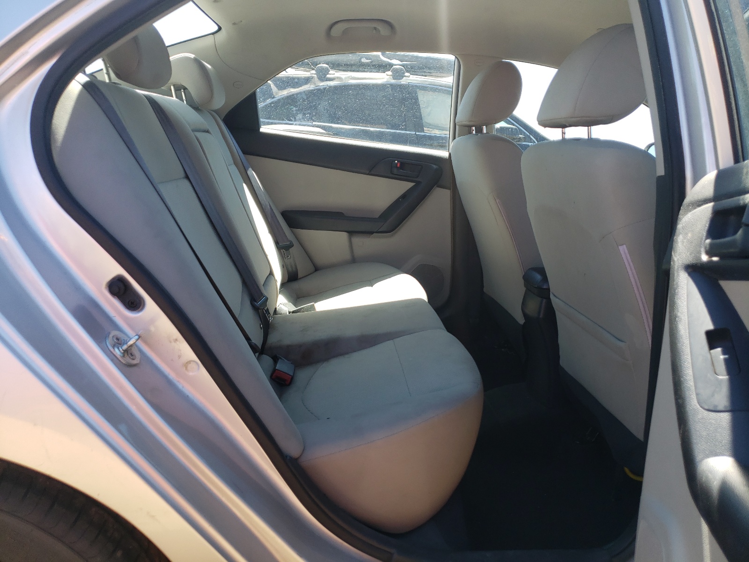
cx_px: 374
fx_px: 563
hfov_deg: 67.3
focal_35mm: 26
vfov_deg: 53.1
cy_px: 281
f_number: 1.5
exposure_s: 1/500
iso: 50
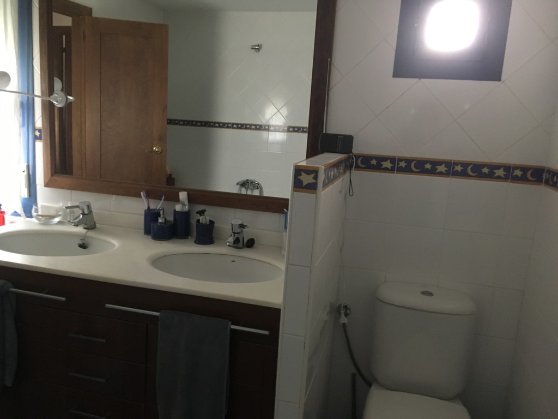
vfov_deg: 48.2
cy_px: 210
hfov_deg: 61.7
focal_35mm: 29
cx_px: 279
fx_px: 467
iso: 400
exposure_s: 1/17
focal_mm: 4.15
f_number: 2.2
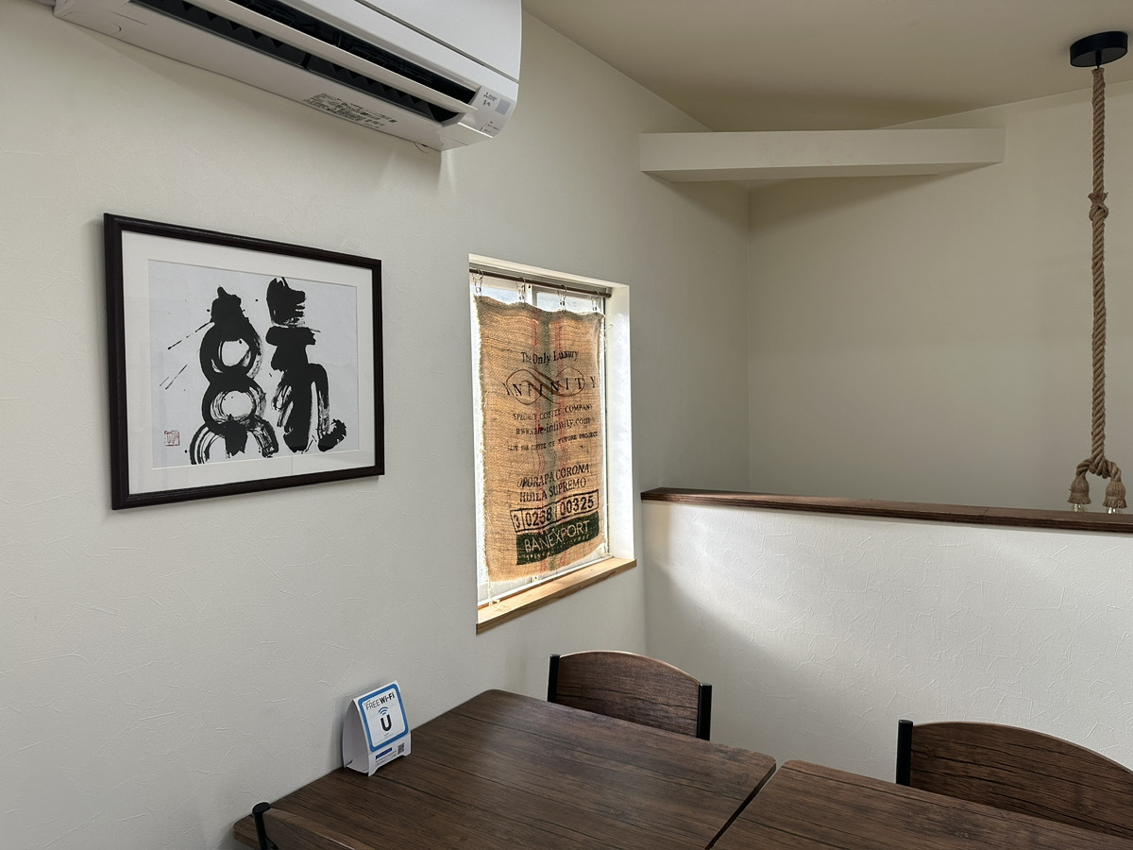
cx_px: 566
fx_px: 786
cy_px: 425
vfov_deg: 56.8
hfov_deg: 71.6
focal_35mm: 24
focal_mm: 6.86
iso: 80
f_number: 1.78
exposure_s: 1/220
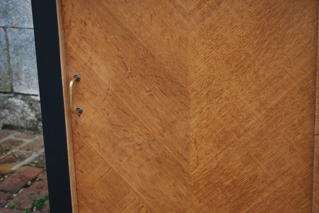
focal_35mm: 82
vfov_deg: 16.6
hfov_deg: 24.6
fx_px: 732
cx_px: 160
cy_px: 106
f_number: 5.6
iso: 200
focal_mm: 55
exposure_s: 1/125
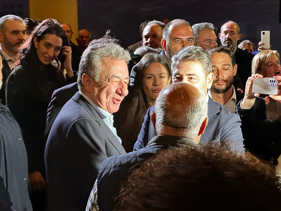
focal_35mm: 77
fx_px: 625
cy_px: 106
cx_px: 140
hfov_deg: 25.3
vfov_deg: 19.1
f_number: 2.8
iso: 640
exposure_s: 1/41
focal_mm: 9
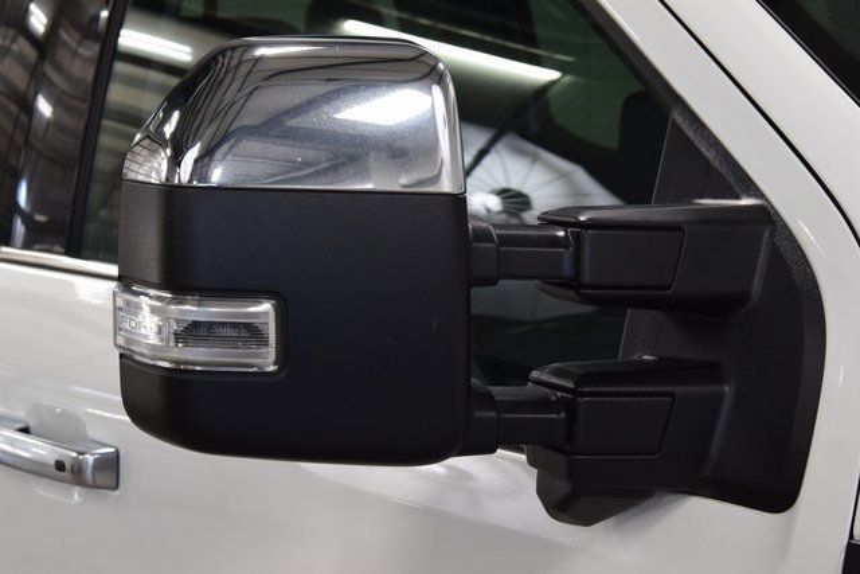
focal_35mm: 78
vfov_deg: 17.5
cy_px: 287
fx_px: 1864
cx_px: 430
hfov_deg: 26.0
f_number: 8
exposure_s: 1/60
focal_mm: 52
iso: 1400
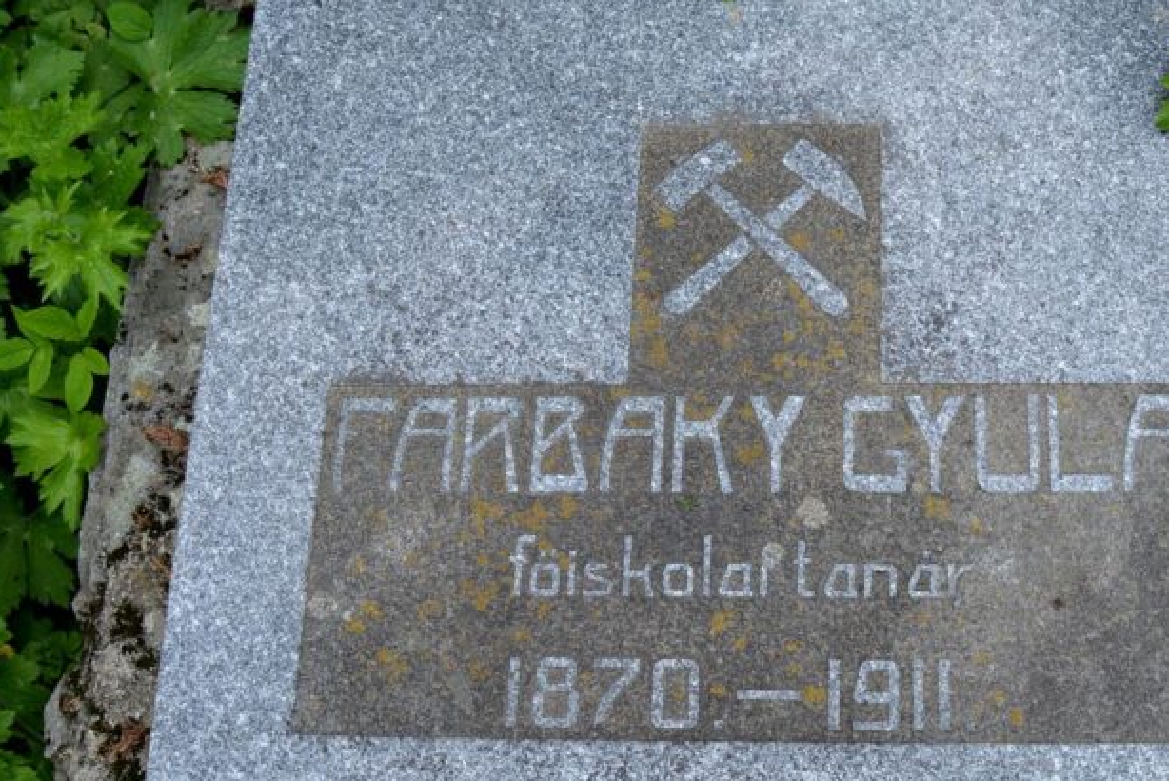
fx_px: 1462
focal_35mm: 45
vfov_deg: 29.9
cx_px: 783
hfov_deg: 43.0
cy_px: 437
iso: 100
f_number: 5.6
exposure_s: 1/125
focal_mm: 18
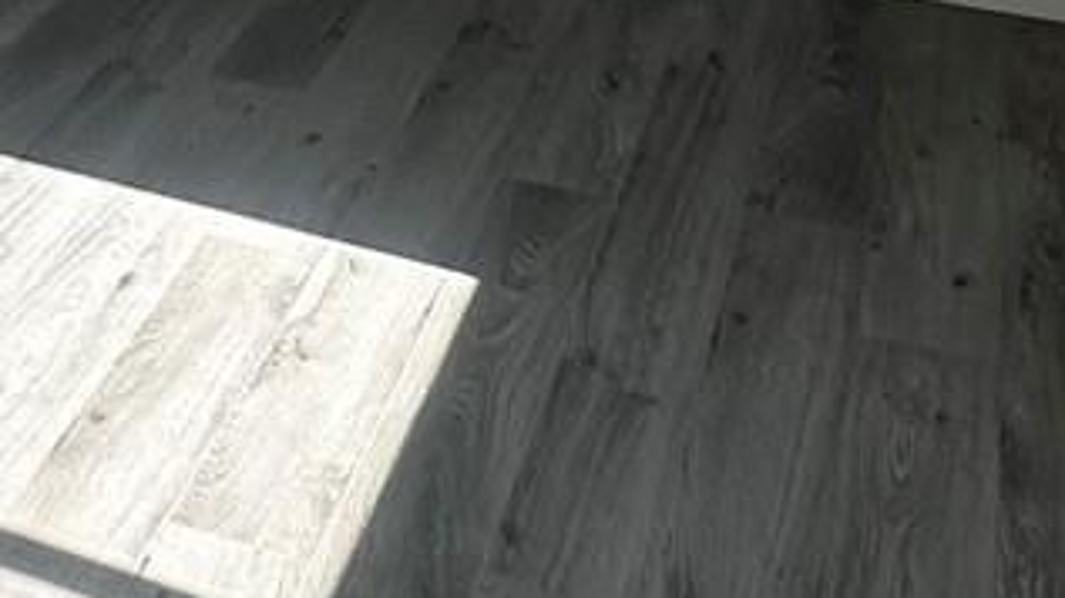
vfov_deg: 13.0
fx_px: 2174
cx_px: 0
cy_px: -709
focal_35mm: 77
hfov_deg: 26.1
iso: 40
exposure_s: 1/174
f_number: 2.2
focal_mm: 2.22
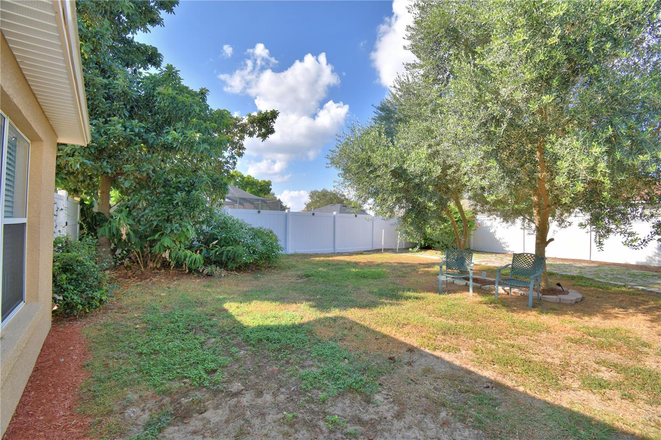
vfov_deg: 77.3
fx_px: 275
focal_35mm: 15
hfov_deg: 100.4
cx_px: 330
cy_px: 220
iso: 100
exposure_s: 1/250
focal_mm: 10
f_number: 8
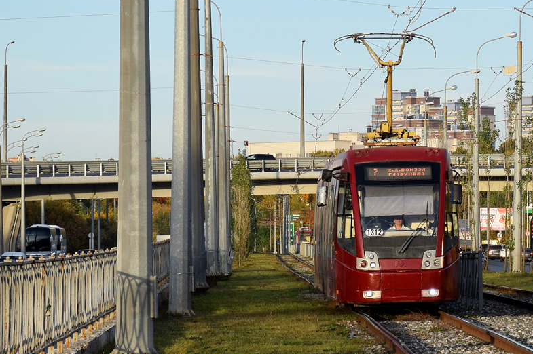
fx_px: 3180
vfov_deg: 6.4
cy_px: 127
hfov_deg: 9.6
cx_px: 389
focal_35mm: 215
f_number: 8
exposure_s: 1/500
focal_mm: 75
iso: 360
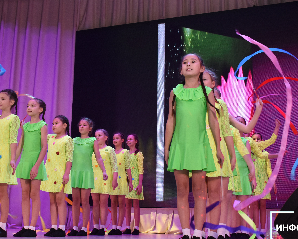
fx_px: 459
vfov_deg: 29.1
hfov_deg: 35.8
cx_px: 111
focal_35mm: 52
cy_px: 121
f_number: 5.6
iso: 800
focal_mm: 26
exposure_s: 1/100
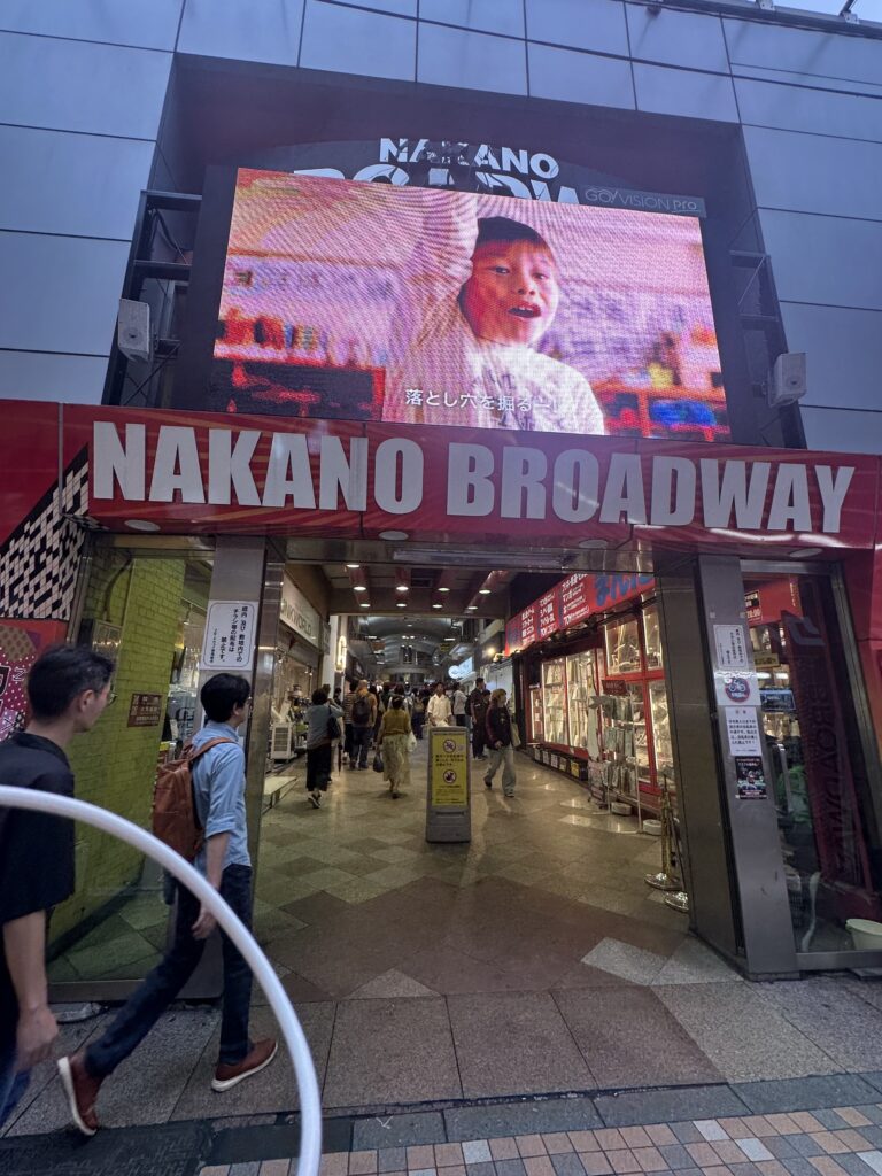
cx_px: 441
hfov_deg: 85.7
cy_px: 588
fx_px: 476
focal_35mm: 14
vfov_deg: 102.1
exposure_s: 1/120
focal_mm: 2.22
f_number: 2.2
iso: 64
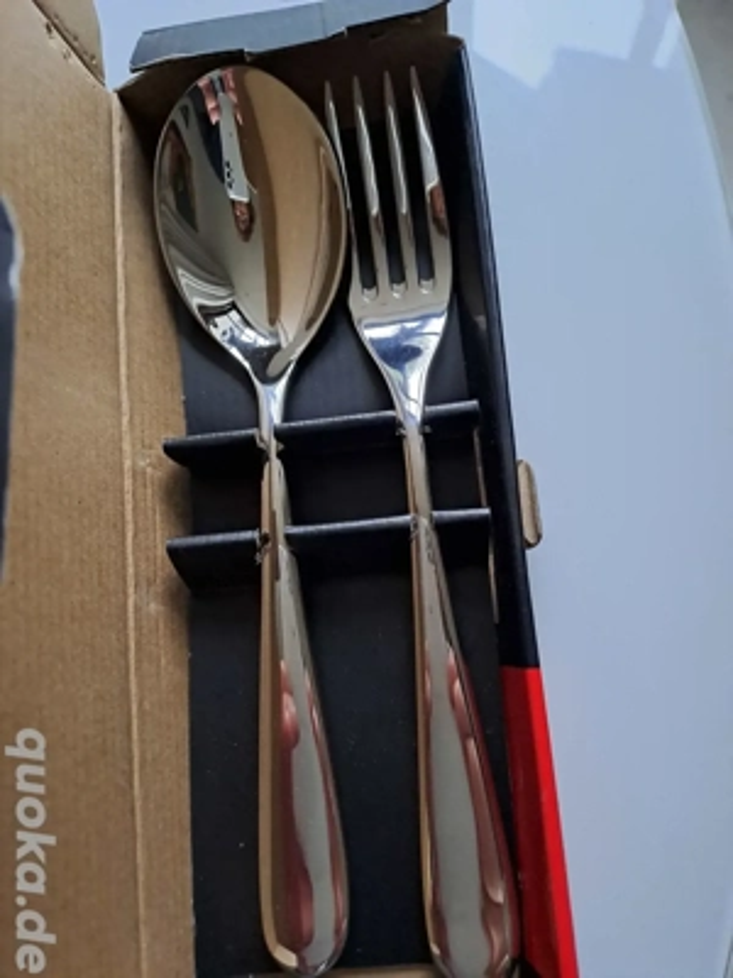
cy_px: 489
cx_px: 366
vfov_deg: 69.4
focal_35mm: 25
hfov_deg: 54.9
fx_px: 706
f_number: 1.8
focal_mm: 4.65
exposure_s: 1/33
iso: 320
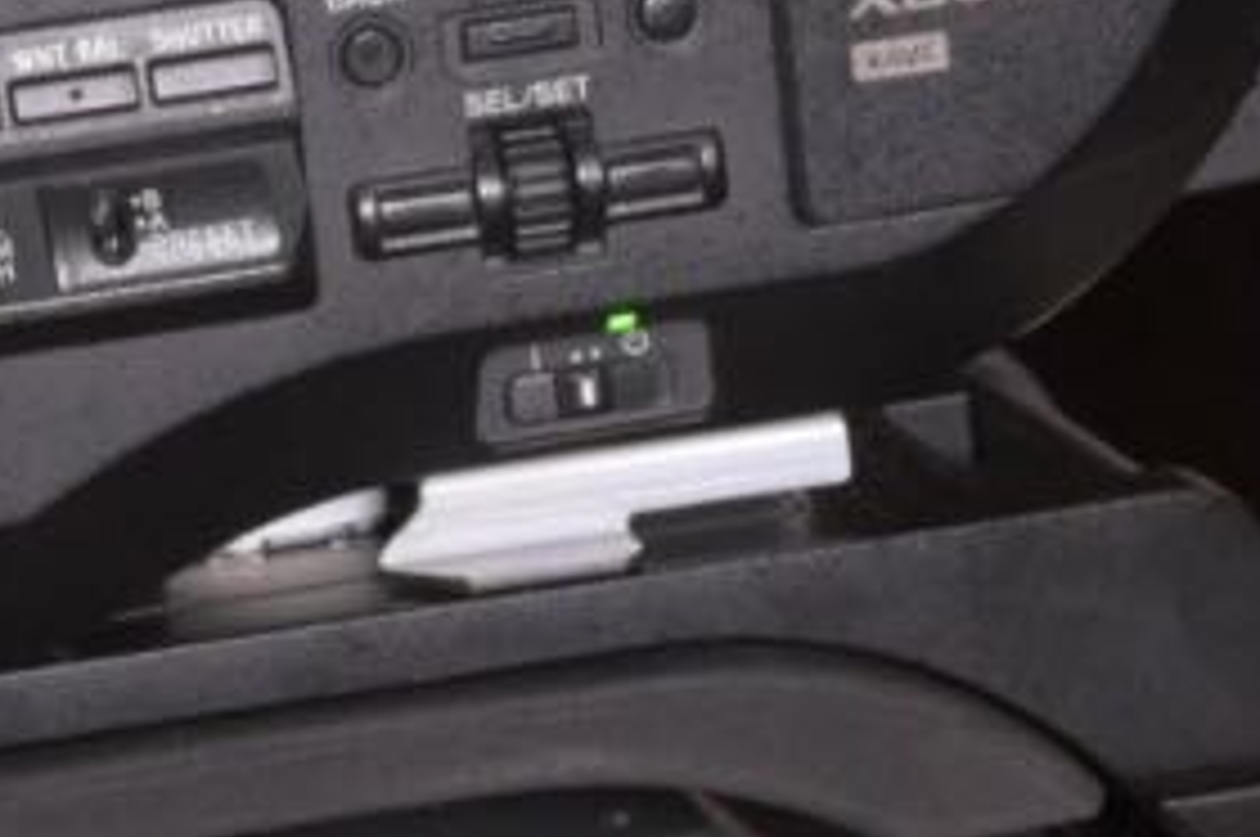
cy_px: -333
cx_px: -405
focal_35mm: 197
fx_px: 6887
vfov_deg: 6.9
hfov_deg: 10.2
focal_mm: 23
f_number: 4.5
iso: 1600
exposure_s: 1/30
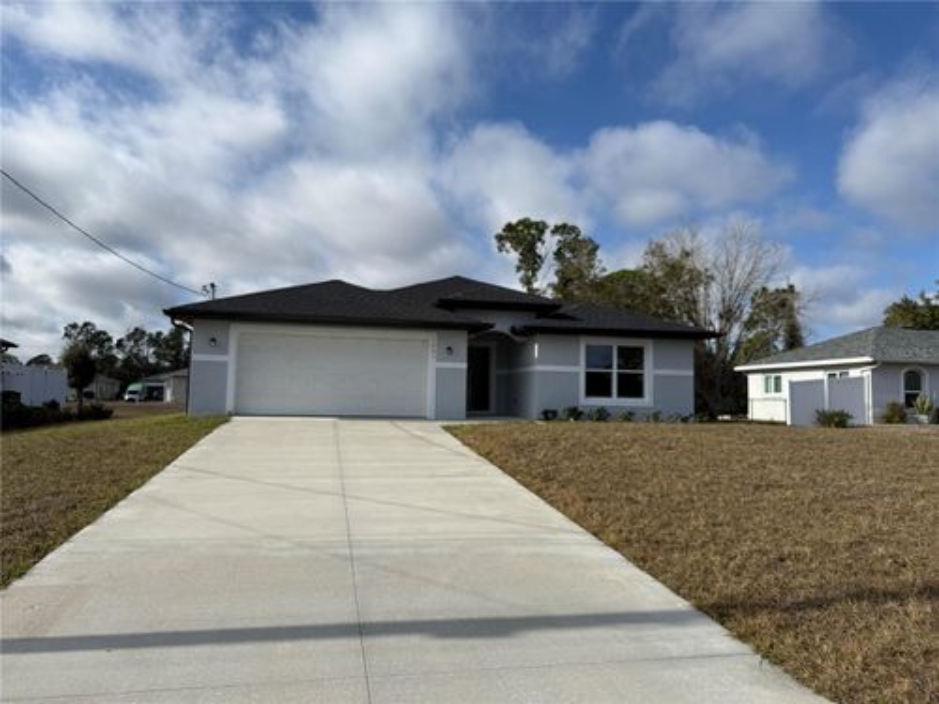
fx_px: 651
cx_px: 470
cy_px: 352
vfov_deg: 56.8
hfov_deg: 71.6
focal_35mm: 24
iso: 80
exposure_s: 1/6173
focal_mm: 6.76
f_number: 1.78
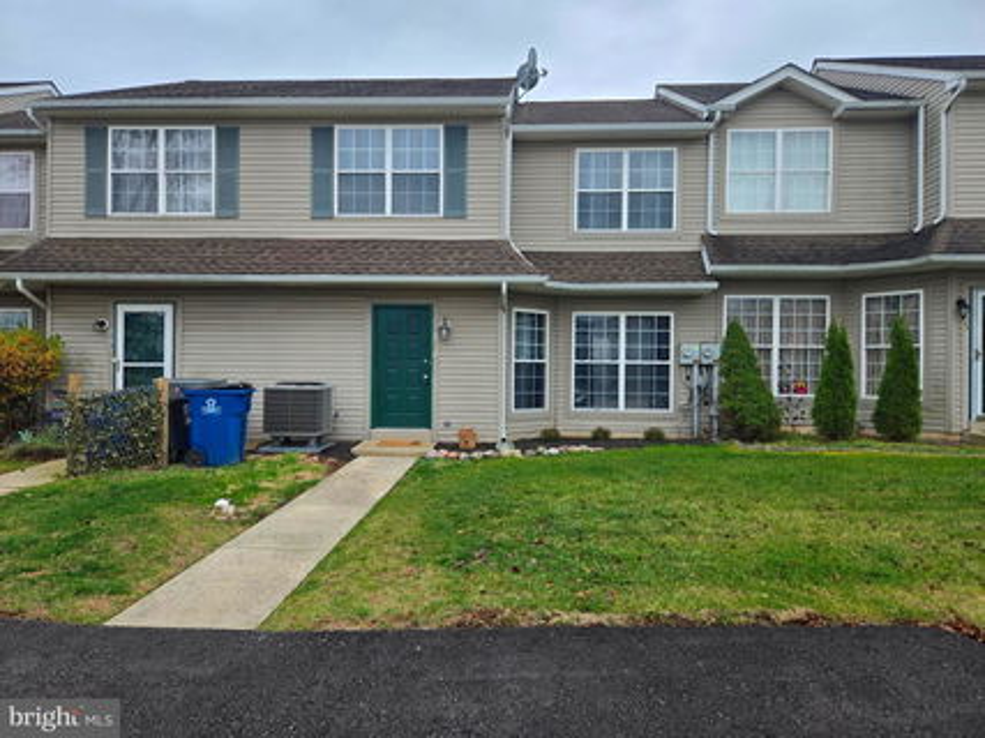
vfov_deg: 58.9
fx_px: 654
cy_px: 369
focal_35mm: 23
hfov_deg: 73.9
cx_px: 492
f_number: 1.8
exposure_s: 1/1208
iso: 80
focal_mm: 5.4
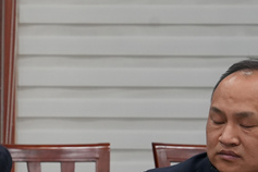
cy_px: 94
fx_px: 1426
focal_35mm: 199
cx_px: -171
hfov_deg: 9.9
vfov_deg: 6.9
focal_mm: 59
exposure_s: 1/60
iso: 2500
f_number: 6.3
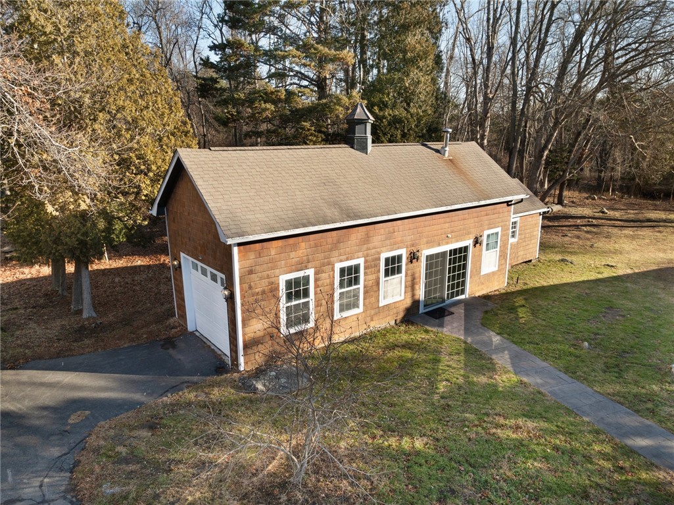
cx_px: 337
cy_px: 252
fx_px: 467
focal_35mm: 24
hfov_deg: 71.6
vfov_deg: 56.7
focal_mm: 12.29
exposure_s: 1/400
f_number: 2.8
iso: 100
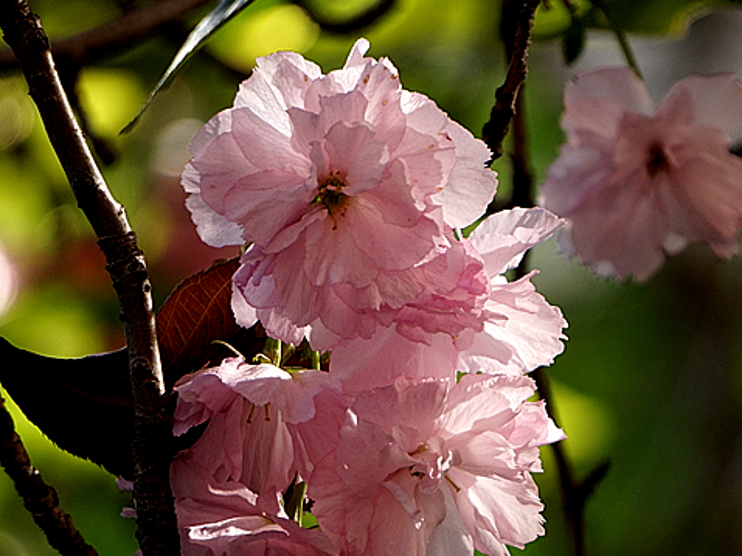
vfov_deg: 3.1
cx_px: 494
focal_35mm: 478
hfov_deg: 4.1
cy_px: 357
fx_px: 10241
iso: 400
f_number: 6.3
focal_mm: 198
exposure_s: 1/320
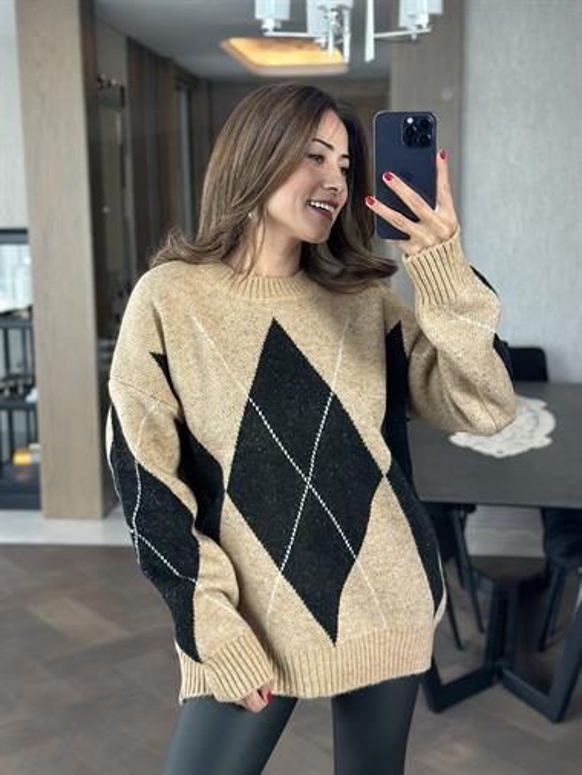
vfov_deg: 39.6
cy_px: 388
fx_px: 1075
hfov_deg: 30.3
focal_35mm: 48
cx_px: 291
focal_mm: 6.86
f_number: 1.78
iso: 250
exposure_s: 1/60
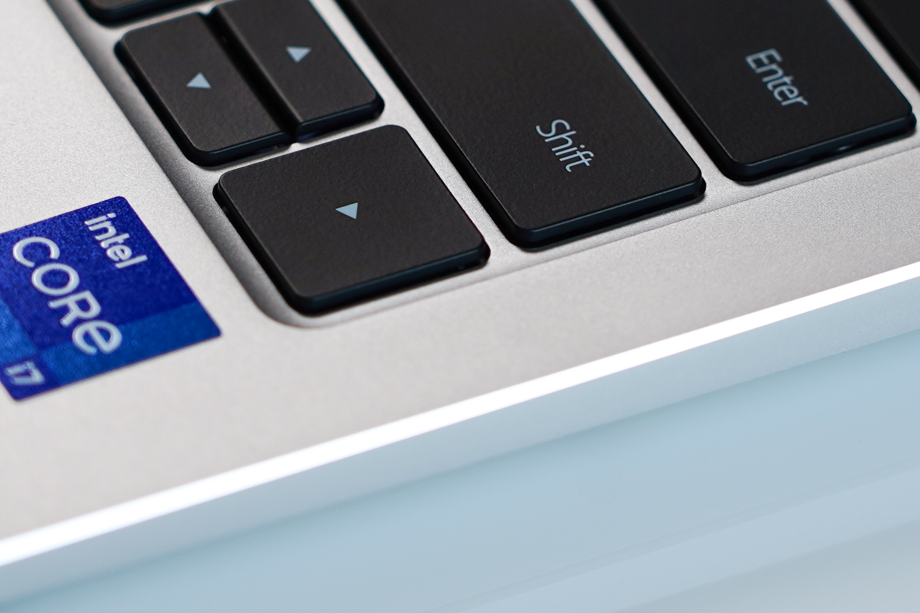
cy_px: 142
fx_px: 7641
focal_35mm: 299
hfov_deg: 6.9
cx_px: 445
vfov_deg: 4.6
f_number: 4
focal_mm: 105
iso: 100
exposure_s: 1/80
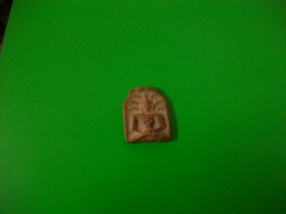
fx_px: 264
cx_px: 143
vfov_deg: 44.2
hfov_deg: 56.8
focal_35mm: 32
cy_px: 107
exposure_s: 1/8
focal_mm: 5.7
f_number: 2.8
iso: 160
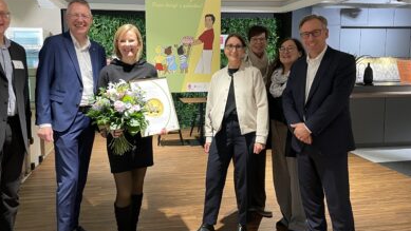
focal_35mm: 34
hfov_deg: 57.9
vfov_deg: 34.6
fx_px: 371
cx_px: 188
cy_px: 102
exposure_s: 1/50
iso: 250
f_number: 1.6
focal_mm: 4.2
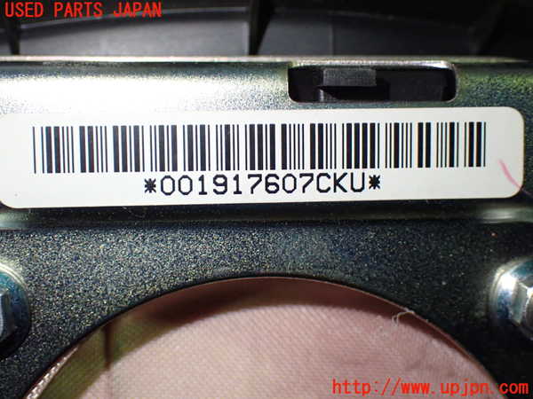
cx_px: 266
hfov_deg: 35.5
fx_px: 831
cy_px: 200
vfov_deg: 27.0
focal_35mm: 54
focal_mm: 9.65
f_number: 3.3
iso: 800
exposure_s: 1/160
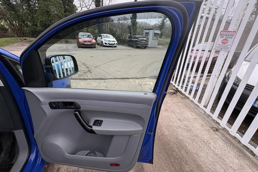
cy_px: 74
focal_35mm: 15
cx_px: 130
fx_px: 107
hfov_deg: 100.4
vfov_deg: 76.9
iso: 64
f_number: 2.2
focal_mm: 2.22
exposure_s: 1/476
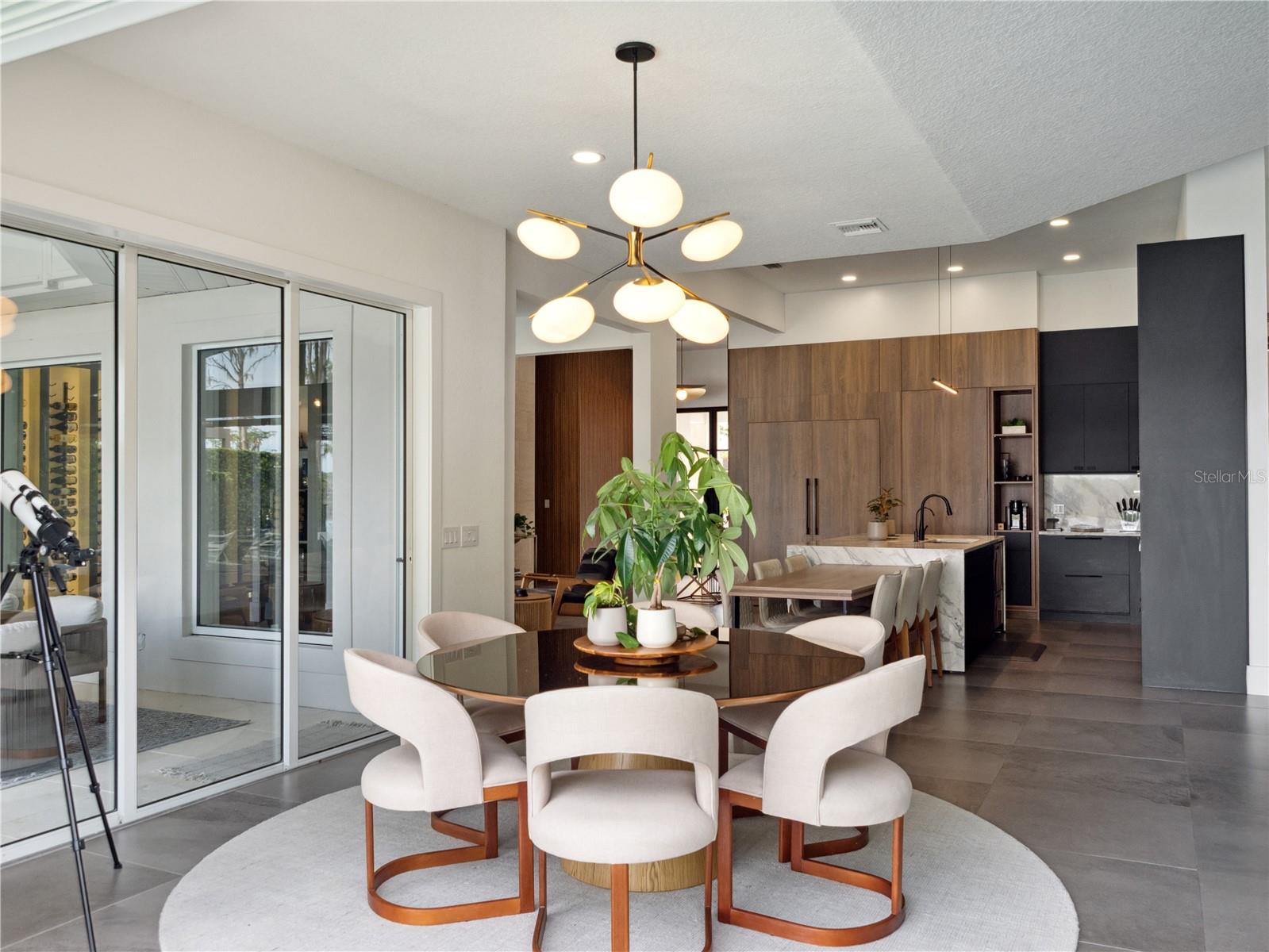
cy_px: 476
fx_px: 1027
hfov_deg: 63.4
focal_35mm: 28
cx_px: 634
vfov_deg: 49.8
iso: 1600
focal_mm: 14
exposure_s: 1/400
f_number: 4
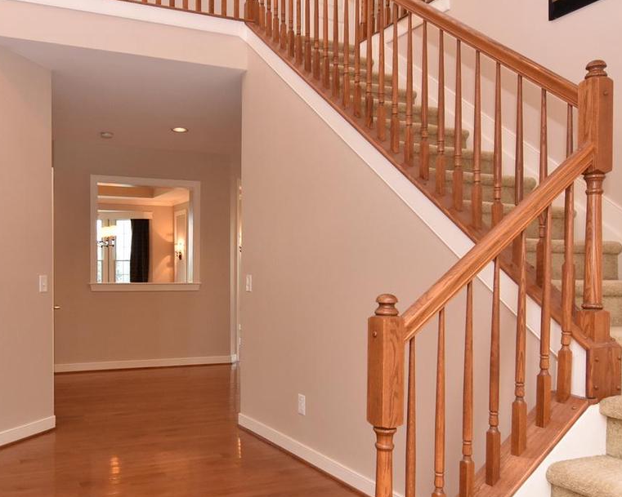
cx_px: 226
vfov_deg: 45.7
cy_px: 286
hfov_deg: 54.9
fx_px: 589
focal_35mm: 32
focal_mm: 12
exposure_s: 1/40
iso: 800
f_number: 7.1
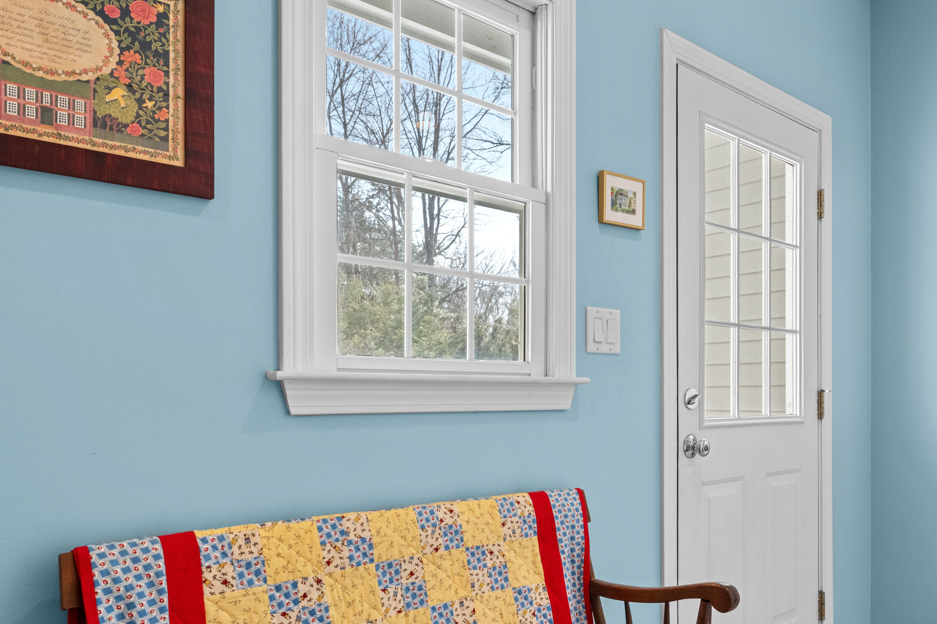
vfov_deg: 44.7
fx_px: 753
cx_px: 625
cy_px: 390
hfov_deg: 62.2
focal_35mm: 29
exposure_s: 1/20
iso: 1600
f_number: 11
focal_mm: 15.5
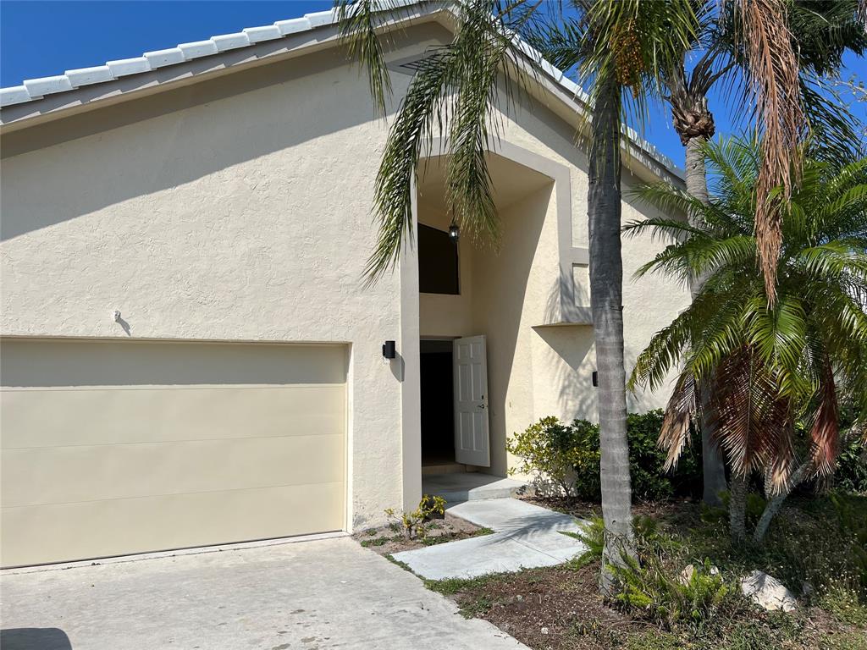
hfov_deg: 67.3
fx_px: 651
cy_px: 325
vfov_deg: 53.1
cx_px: 434
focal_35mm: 26
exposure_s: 1/9434
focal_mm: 5.7
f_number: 1.5
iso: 50
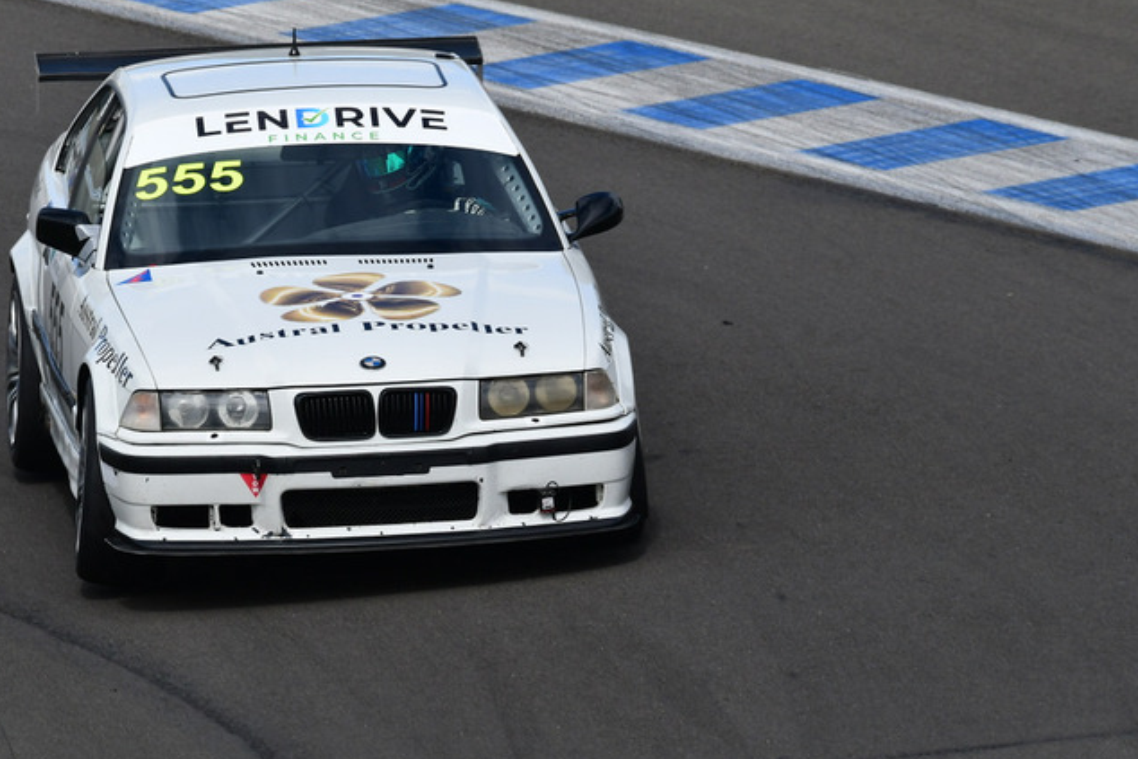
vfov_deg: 1.9
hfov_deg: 2.9
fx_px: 22732
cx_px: 436
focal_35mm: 719
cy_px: 357
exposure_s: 1/640
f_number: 10
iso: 320
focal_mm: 380
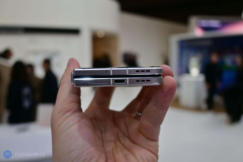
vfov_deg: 33.6
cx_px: 122
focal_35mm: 40
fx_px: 268
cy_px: 81
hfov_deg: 48.7
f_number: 4.5
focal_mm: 26.5
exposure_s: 1/400
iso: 400
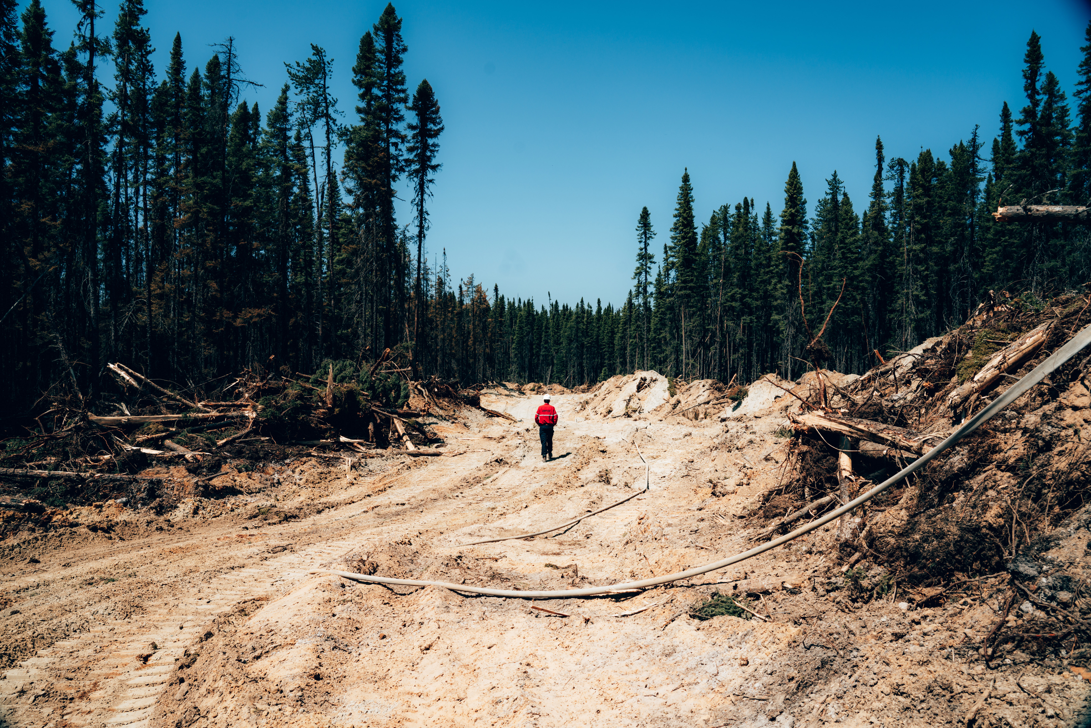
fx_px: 727
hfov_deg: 73.7
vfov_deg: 53.1
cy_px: 364
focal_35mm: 24
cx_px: 546
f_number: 8
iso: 100
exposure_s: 1/250
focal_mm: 24
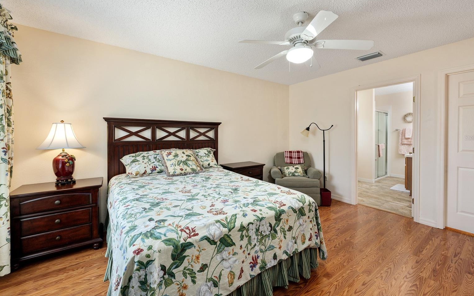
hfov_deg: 101.4
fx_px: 194
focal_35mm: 15
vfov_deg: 74.7
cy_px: 138
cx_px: 244
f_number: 6.3
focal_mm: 14
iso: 250
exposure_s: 1/6
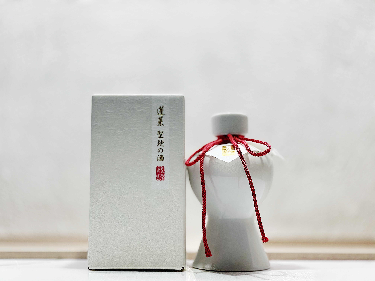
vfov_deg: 28.0
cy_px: 140
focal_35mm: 52
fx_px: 563
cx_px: 188
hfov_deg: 36.8
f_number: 2
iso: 100
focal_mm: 6
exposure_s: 1/100
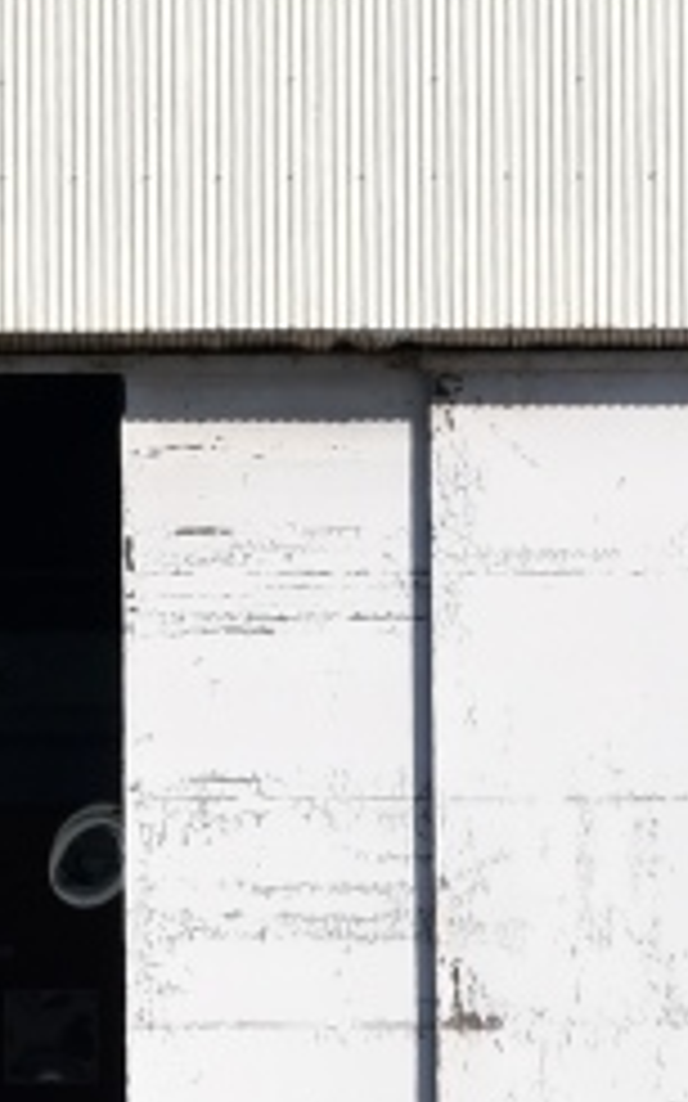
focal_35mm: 1472
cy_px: 70
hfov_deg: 0.9
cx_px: -1097
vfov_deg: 1.4
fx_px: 44186
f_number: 8
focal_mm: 230
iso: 400
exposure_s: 1/1250
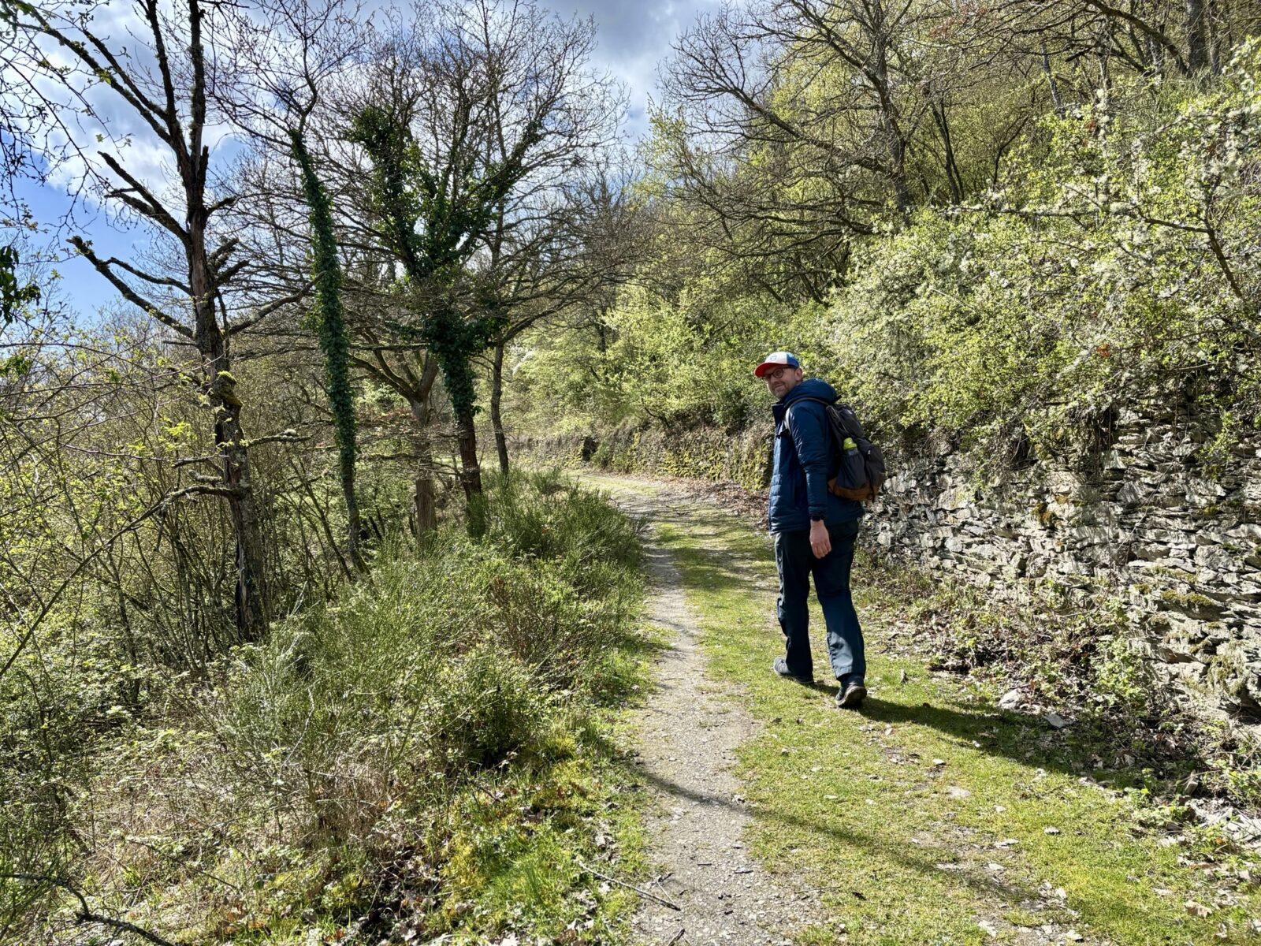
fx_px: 947
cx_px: 630
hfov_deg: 67.3
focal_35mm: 26
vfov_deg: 53.1
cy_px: 473
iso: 50
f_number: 1.6
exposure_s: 1/1362
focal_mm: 5.96
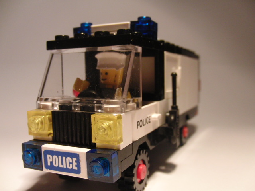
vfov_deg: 38.7
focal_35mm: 37
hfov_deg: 50.1
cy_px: 96
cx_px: 128
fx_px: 273
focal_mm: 6.42
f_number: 3.6
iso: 320
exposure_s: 1/80
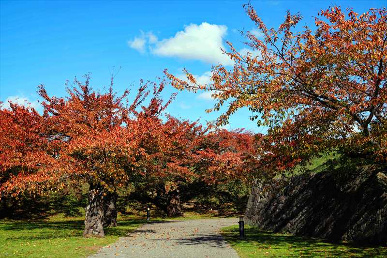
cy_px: 129
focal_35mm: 41
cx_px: 194
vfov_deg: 32.6
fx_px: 441
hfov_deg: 47.4
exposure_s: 1/200
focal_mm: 41
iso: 100
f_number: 8
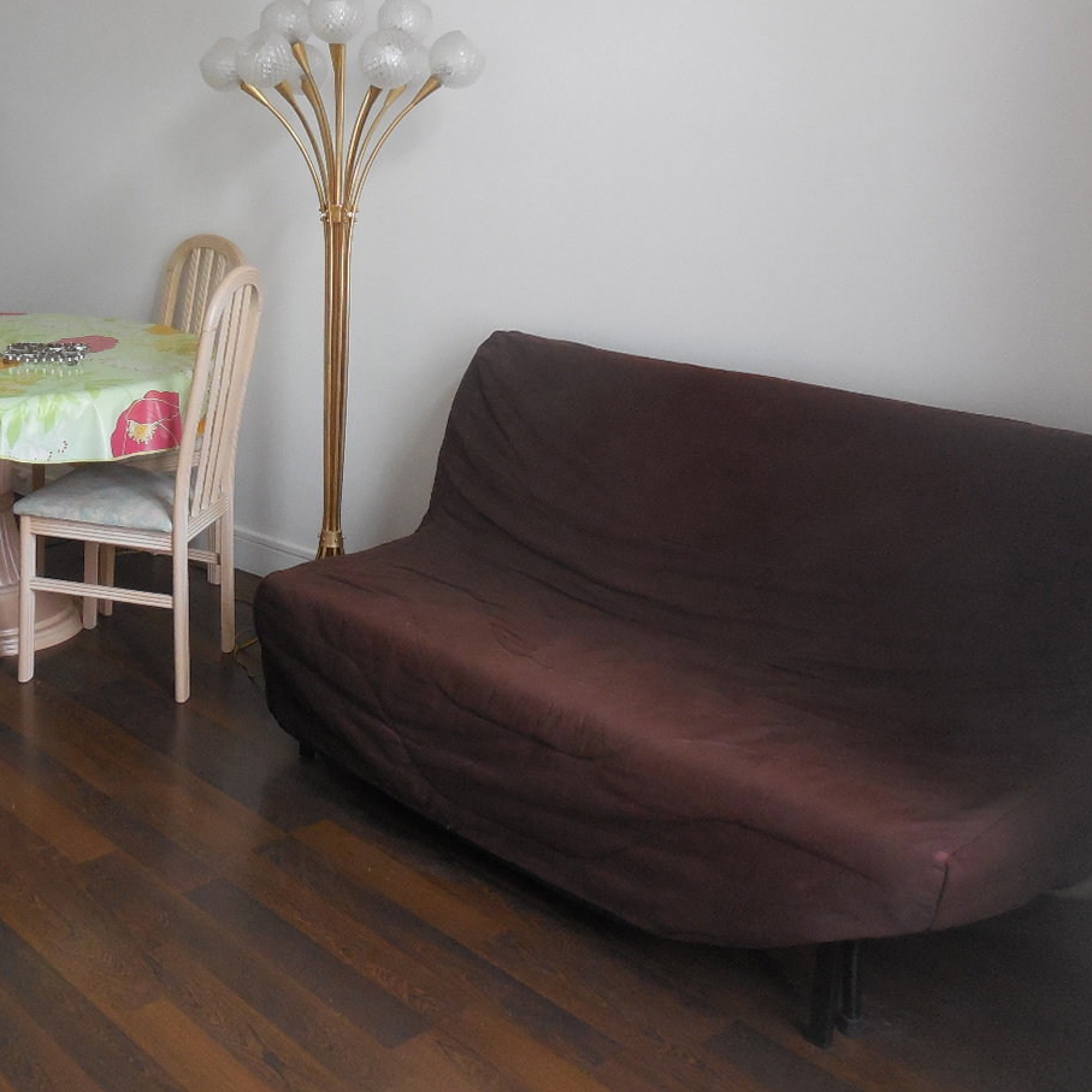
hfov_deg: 40.9
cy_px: 380
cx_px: 209
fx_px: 1392
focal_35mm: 39
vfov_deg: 42.4
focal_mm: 4.5
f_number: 3.1
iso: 360
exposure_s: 1/30
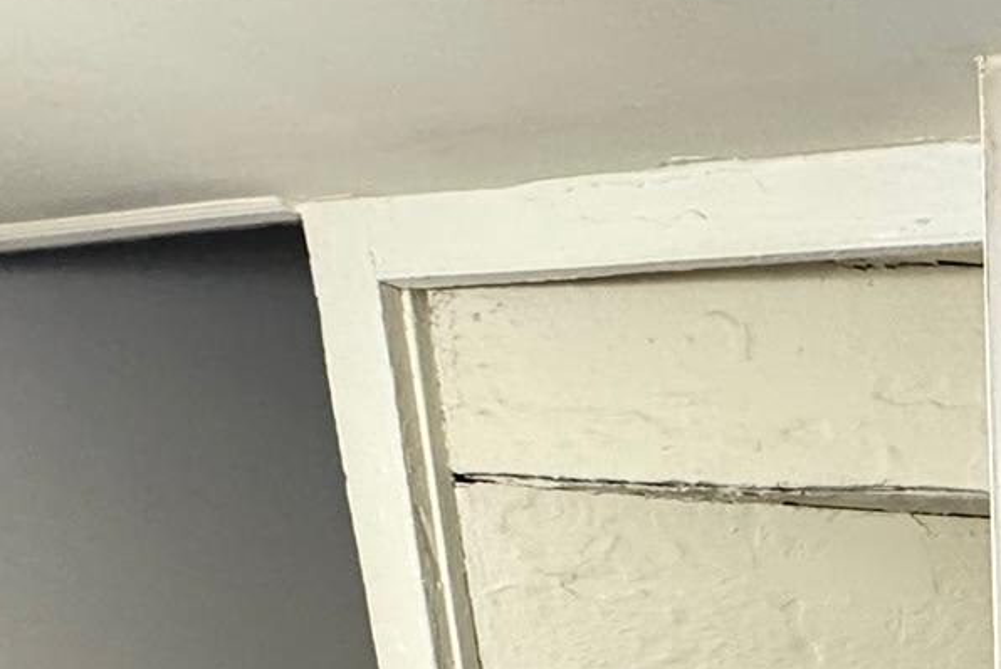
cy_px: 1104
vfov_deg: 21.1
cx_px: 1209
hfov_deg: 32.5
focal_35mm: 50
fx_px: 1391
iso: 500
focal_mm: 2.22
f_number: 2.2
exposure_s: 1/60
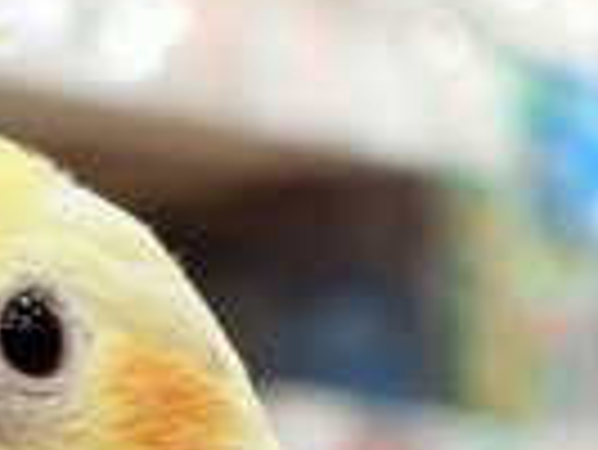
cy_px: 801
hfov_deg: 7.9
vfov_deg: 5.9
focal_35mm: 250
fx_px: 4323
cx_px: 567
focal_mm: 5.96
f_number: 1.6
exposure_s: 1/50
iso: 50
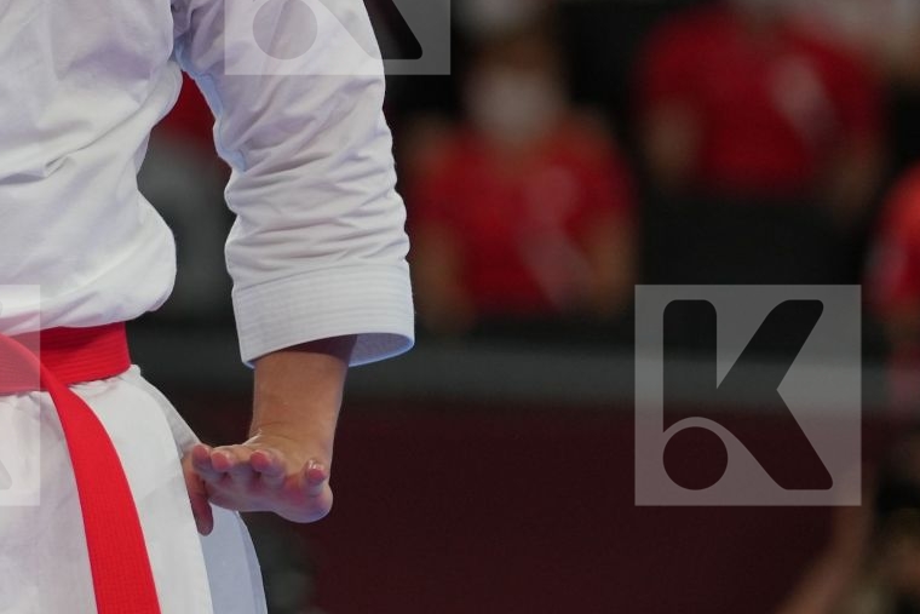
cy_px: -35
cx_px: -73
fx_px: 15437
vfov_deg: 2.3
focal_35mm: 604
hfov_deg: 3.4
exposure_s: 1/1000
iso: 500
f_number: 2.8
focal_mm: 170
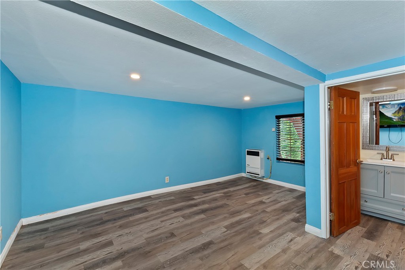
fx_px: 169
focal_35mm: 15
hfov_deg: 100.4
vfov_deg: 77.3
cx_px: 202
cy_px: 135
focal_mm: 10
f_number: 8
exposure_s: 1/30
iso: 400
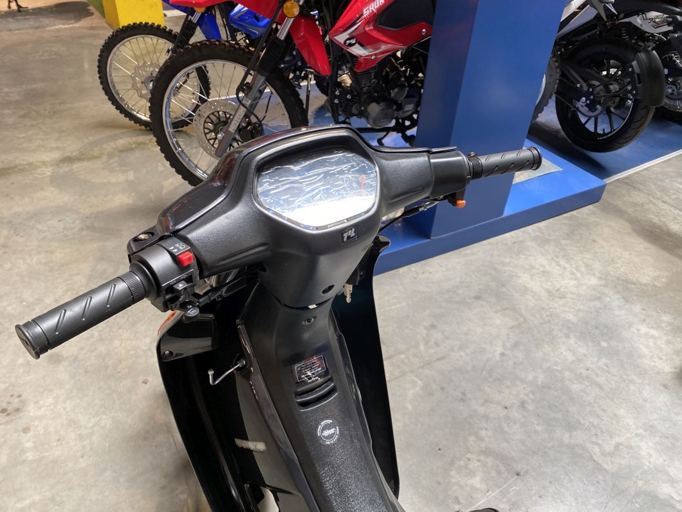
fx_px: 512
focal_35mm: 26
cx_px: 341
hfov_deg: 67.3
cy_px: 256
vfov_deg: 53.1
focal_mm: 4.25
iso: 125
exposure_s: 1/100
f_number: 1.8
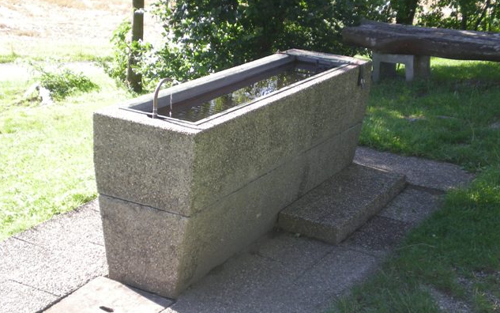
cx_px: 248
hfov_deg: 34.0
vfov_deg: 21.7
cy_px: 156
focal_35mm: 60
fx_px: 818
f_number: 3.9
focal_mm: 9.3
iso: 50
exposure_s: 1/68
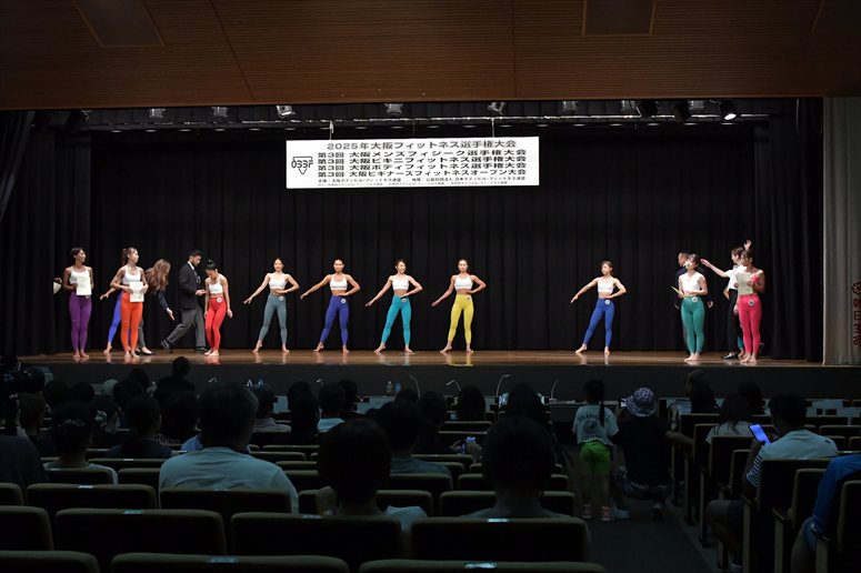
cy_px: 286
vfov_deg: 28.1
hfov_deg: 41.1
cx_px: 430
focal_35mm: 48
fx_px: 1147
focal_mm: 32
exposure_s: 1/400
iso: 5000
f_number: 5.6
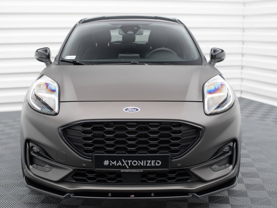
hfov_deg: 34.9
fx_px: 440
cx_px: 132
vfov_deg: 26.5
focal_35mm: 55
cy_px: 121
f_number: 2.5
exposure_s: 1/160
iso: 500
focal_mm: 35
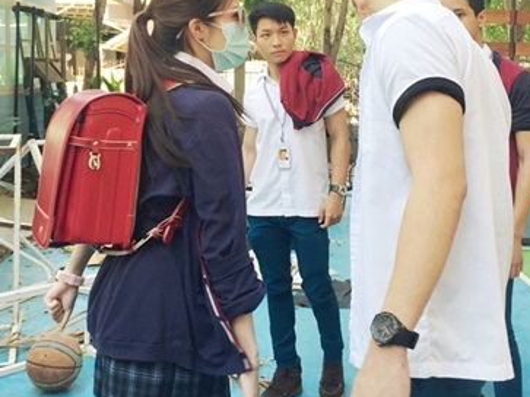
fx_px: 673
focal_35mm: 44
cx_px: 273
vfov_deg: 32.5
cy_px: 119
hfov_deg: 43.0
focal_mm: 4.15
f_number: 2.2
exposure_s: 1/120
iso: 40
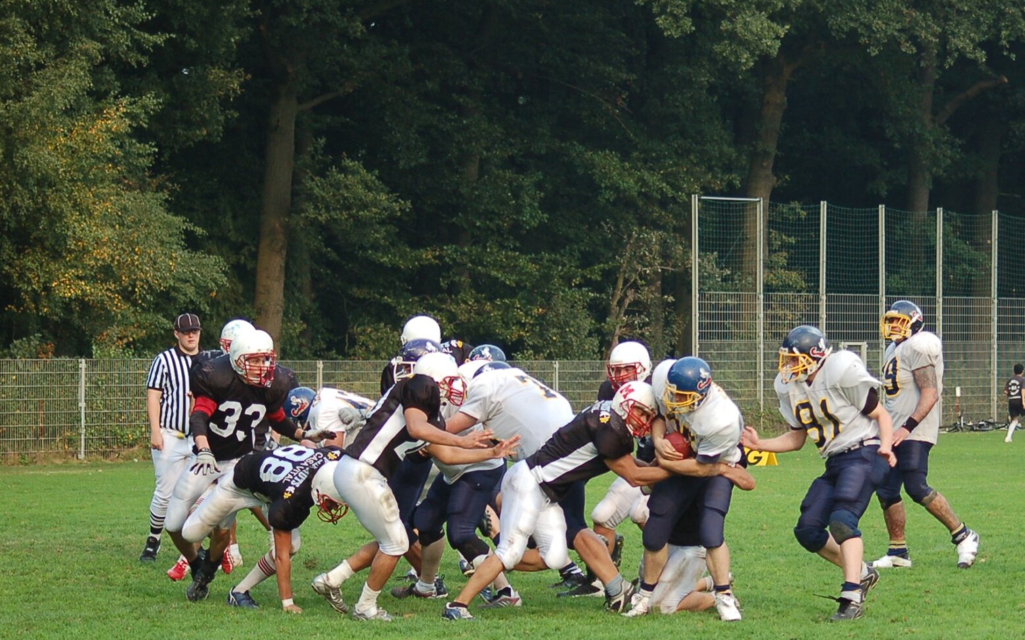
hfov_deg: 13.9
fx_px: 4190
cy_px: 413
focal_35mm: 150
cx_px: 669
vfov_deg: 8.7
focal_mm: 70
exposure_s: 1/640
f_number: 4
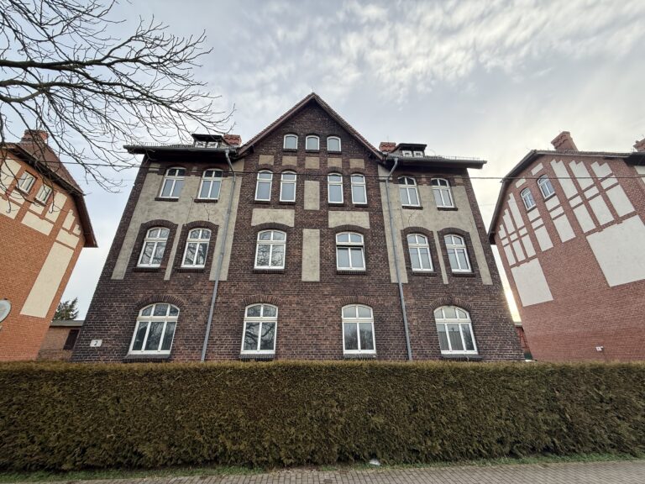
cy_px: 242
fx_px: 261
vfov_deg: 85.7
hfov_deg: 102.1
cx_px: 322
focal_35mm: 14
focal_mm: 2.22
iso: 64
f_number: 2.2
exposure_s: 1/213
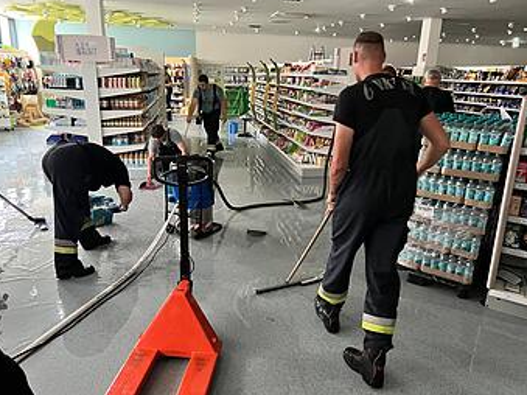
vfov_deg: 51.3
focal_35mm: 27
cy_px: 191
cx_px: 266
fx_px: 411
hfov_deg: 65.3
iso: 500
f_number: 1.5
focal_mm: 5.7
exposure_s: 1/40
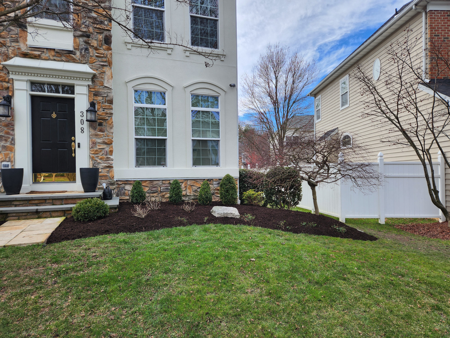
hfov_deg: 73.9
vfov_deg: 58.9
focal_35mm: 23
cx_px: 225
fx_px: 299
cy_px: 169
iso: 20
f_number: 1.8
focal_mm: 5.4
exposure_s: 1/900
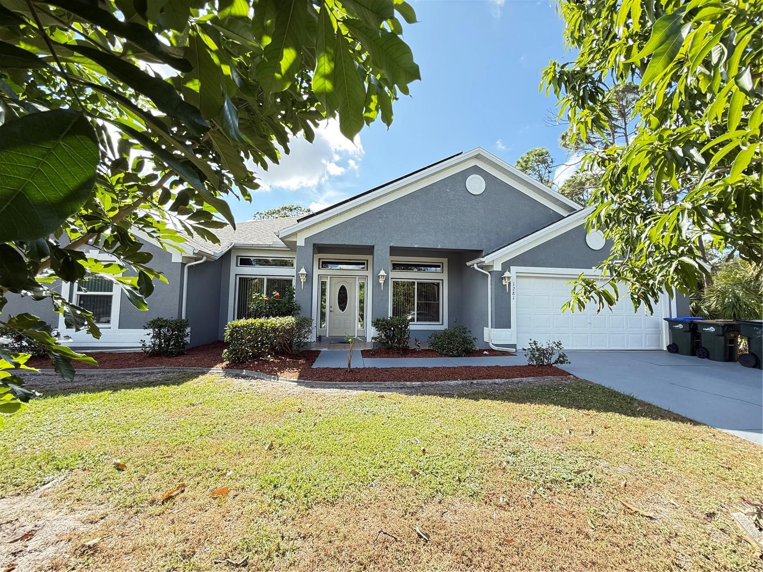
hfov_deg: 102.1
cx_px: 382
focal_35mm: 14
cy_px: 286
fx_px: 309
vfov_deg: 85.7
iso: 64
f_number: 2.2
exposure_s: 1/365
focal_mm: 2.22
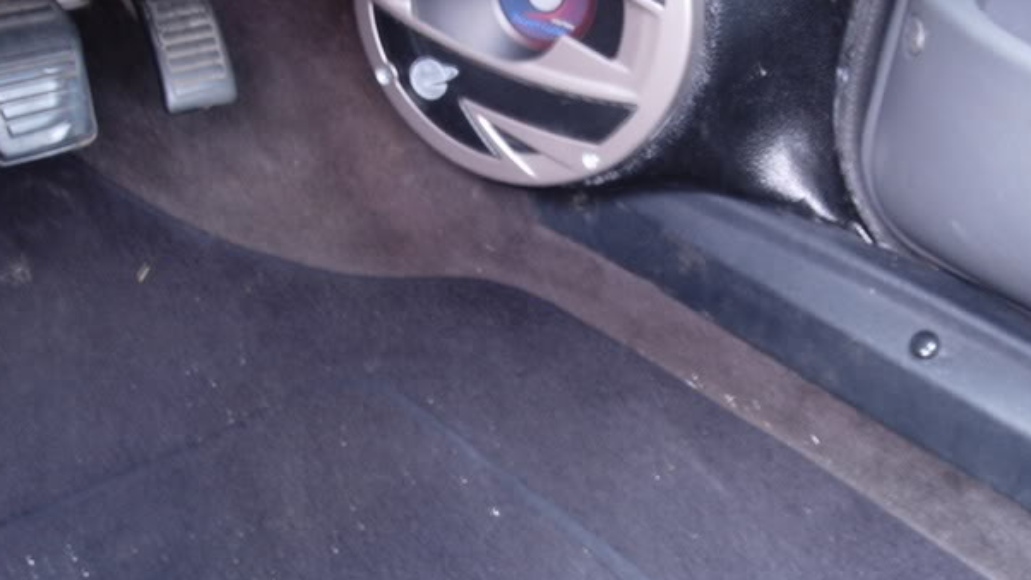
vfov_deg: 21.8
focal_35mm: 55
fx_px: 1504
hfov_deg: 37.8
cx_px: 527
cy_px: 277
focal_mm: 7.8
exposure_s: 1/5
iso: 64
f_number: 2.8
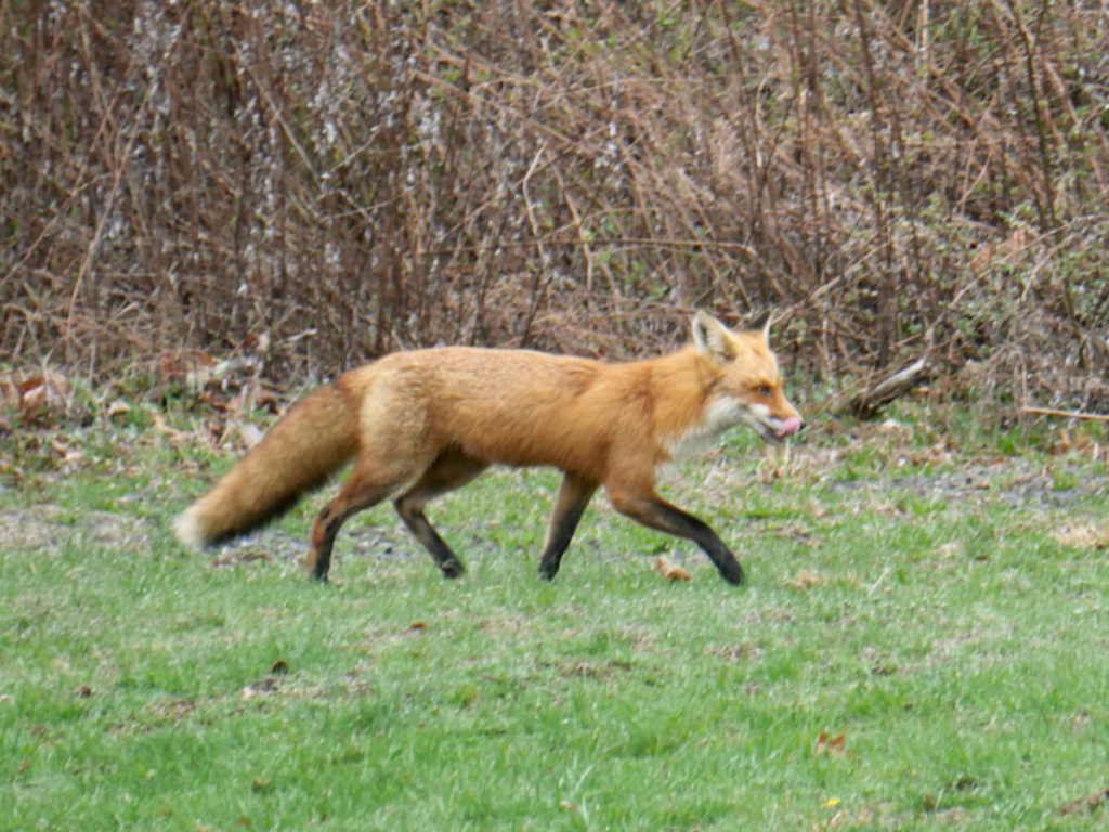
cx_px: 554
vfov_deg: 2.5
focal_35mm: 600
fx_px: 19222
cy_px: 416
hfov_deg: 3.3
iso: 400
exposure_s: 1/250
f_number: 5.6
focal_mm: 300
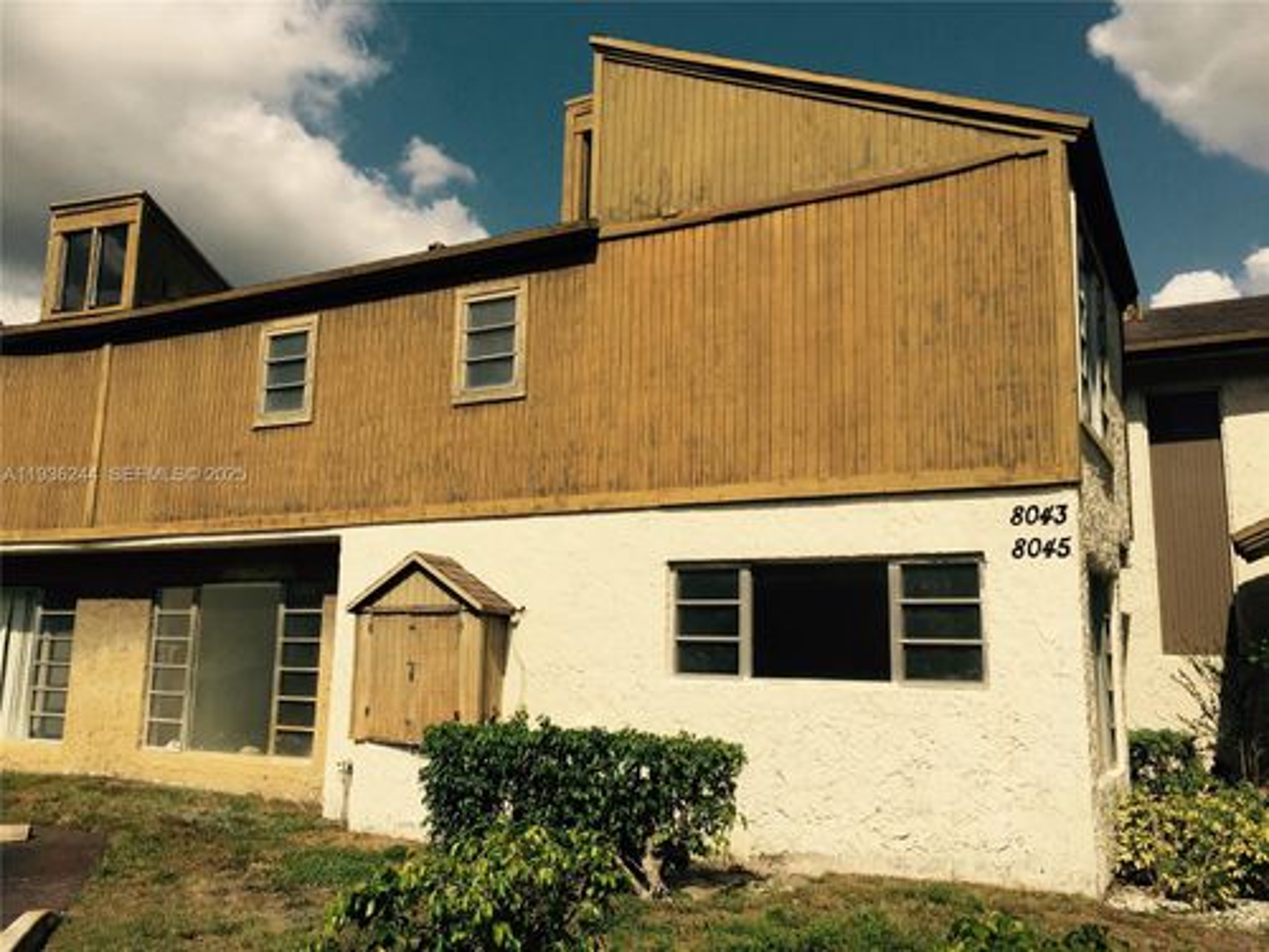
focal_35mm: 29
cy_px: 476
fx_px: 1063
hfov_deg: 61.7
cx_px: 634
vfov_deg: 48.2
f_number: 2.2
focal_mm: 4.15
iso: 32
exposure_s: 1/6623
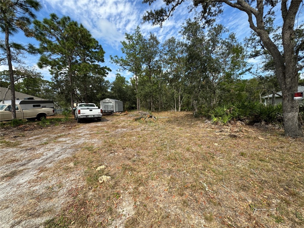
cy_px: 114
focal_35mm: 14
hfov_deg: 102.1
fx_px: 123
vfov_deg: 85.7
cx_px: 152
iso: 50
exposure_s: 1/980
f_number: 2.2
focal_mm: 2.22
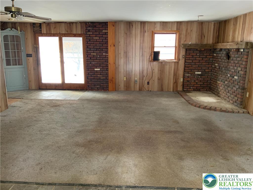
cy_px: 95
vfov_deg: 48.2
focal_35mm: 29
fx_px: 212
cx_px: 126
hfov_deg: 61.7
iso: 160
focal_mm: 3
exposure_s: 1/60
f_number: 1.8
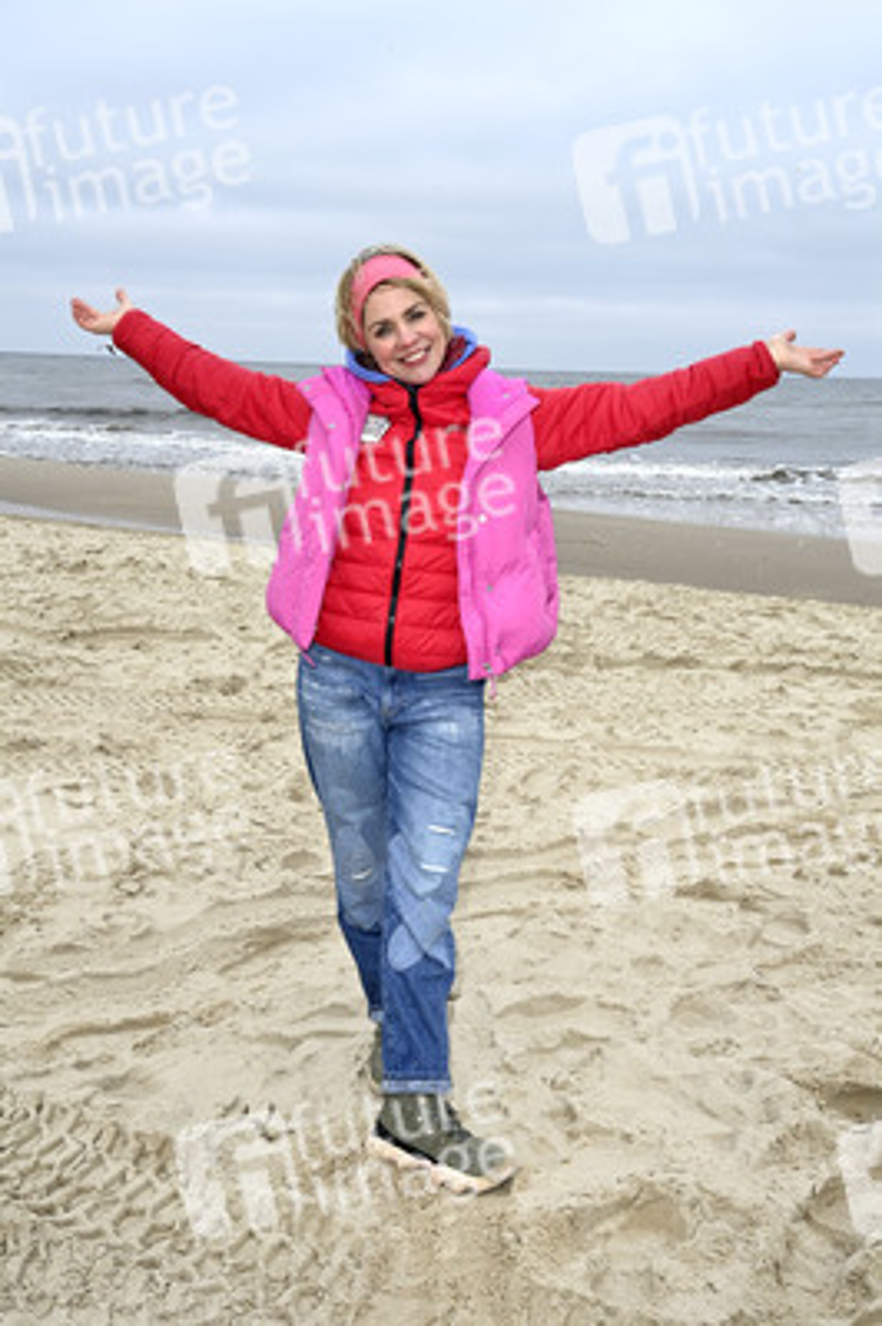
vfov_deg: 50.7
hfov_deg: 35.0
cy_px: 663
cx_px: 441
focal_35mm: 38
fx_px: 1399
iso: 1000
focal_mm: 38
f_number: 14
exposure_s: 1/250
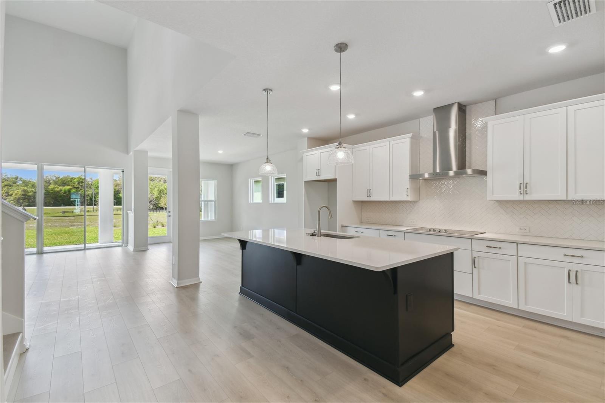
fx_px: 252
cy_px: 202
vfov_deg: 77.3
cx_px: 302
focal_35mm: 15
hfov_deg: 100.4
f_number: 7.1
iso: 100
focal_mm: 10
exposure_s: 1/50
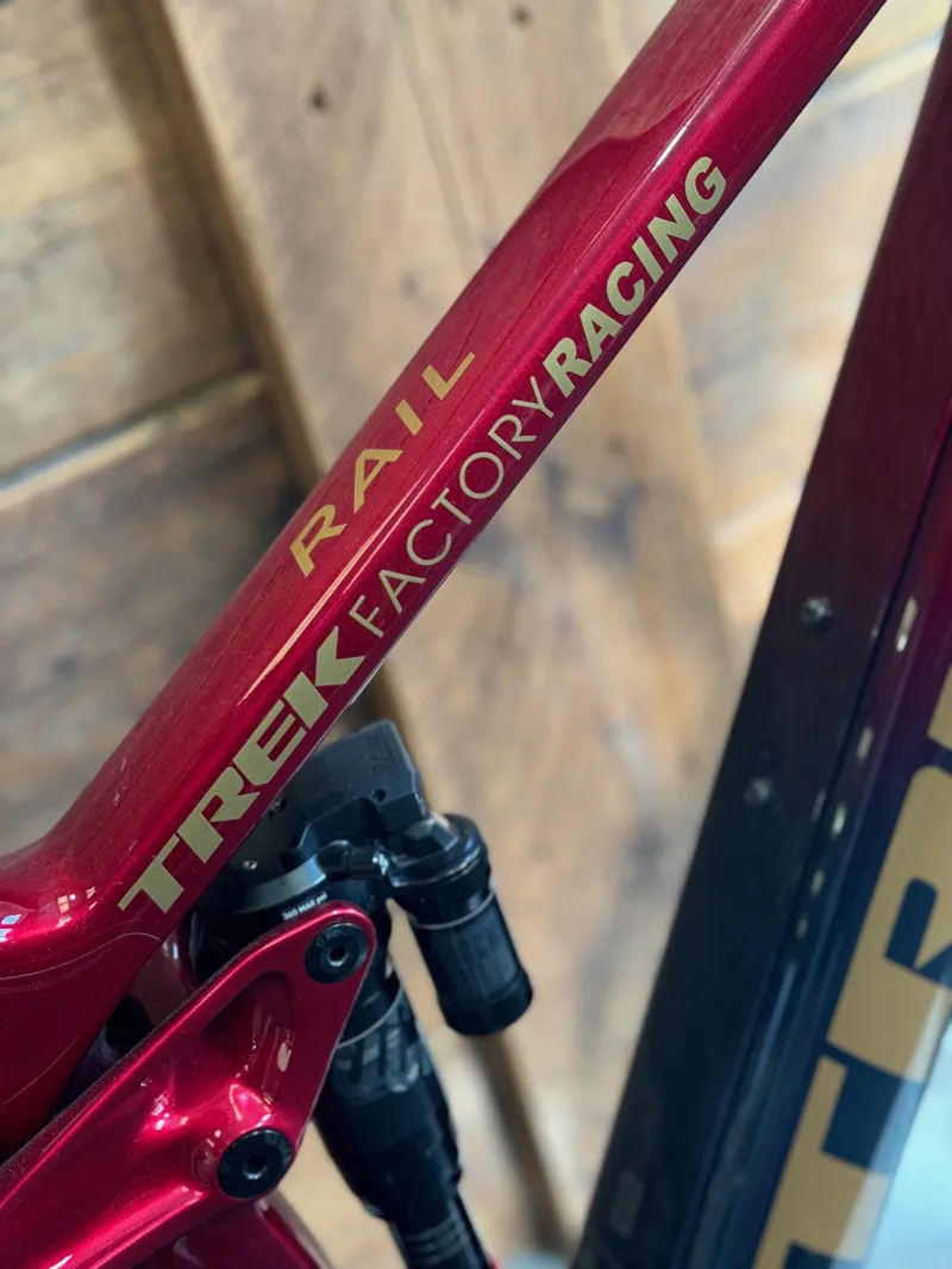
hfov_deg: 30.3
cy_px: 634
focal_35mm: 48
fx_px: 1759
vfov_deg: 39.6
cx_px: 476
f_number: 1.78
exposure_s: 1/60
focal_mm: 6.76
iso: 100
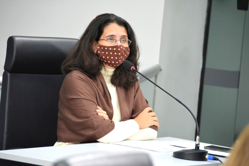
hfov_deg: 6.9
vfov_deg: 4.6
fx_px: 2076
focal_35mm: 300
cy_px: 83
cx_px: 124
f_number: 5.6
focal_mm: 200
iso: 2000
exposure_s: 1/125
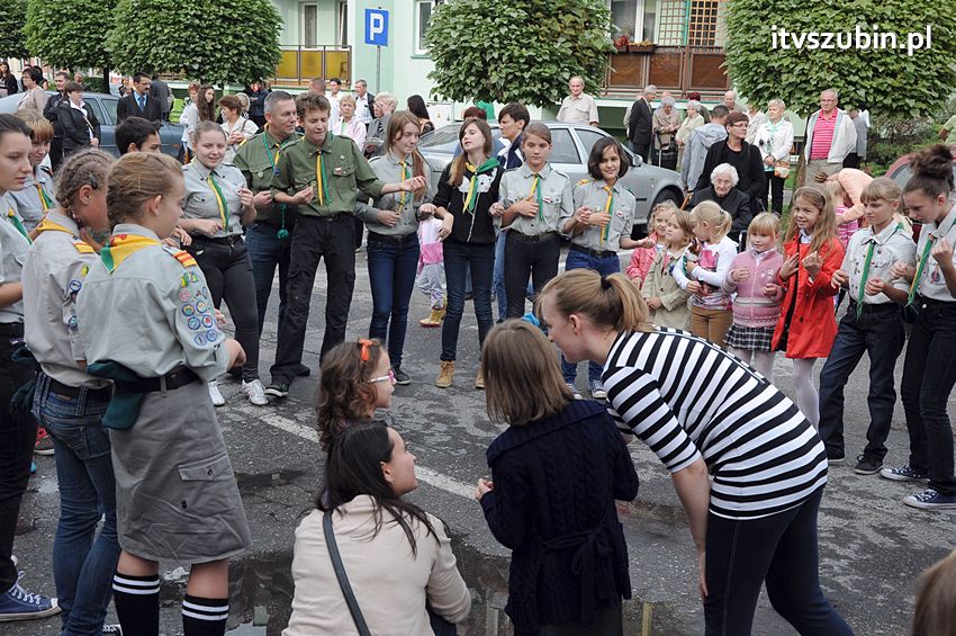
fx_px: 1114
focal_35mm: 42
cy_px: 318
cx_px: 478
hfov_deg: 46.4
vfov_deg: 31.8
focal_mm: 28
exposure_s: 1/320
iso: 500
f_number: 8
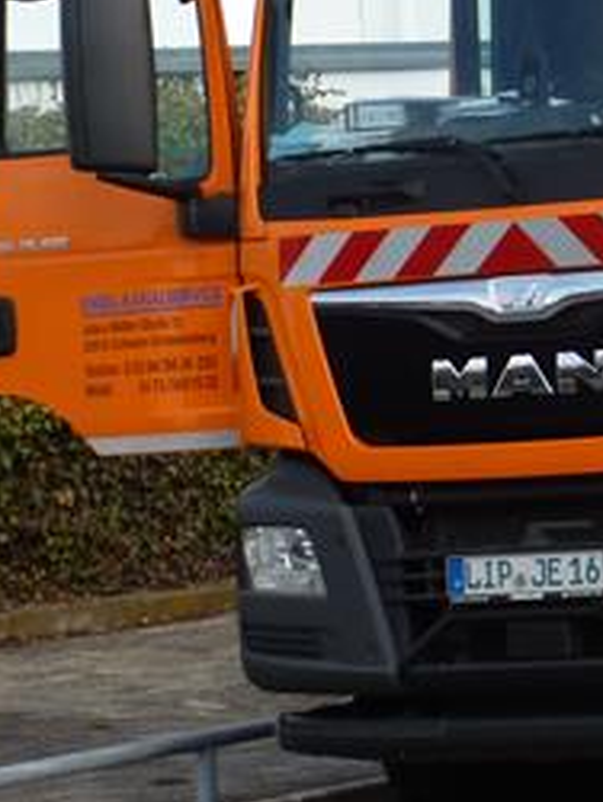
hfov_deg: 5.4
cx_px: 943
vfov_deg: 7.3
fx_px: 6307
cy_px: 83
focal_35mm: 272
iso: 100
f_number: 4.6
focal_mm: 15.1
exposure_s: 1/250
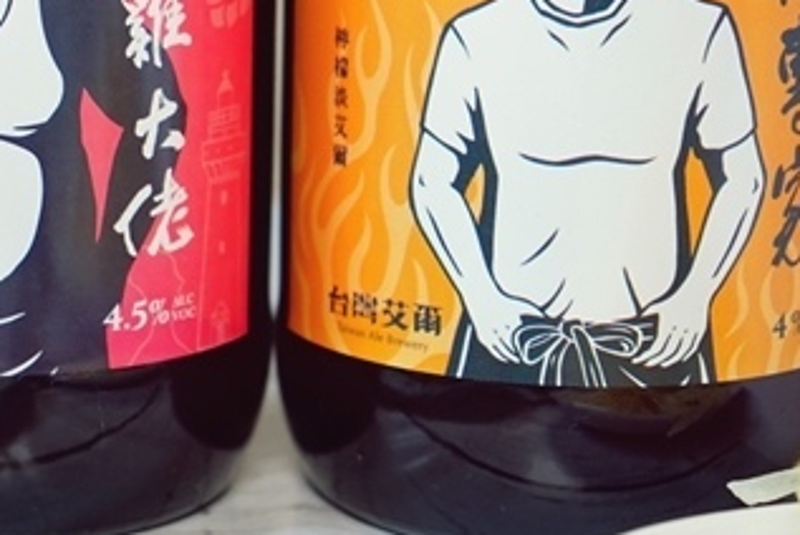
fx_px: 2914
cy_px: -32
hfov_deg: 15.4
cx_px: 56
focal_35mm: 131
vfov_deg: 10.4
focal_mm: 52
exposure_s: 1/60
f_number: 5
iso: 1000
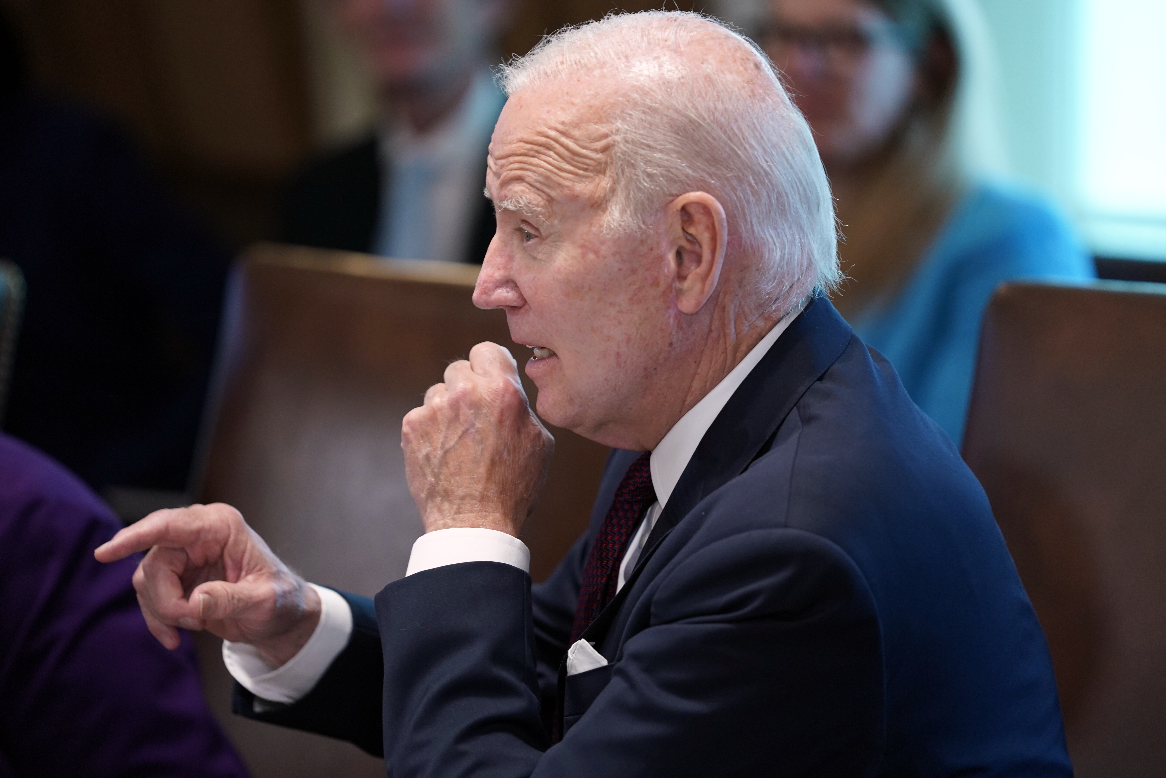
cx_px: 583
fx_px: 6477
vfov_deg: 6.9
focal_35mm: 200
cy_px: 389
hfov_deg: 10.3
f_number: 2.8
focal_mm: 200
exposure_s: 1/200
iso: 2000
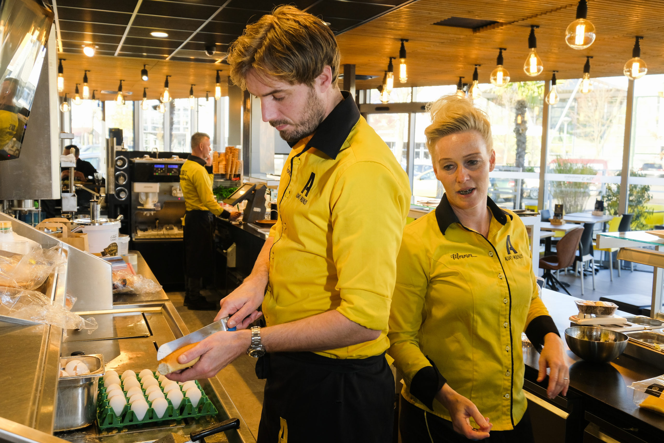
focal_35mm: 36
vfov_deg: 36.9
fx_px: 664
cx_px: 332
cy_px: 222
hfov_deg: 53.1
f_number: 5
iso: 800
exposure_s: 1/210
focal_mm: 24
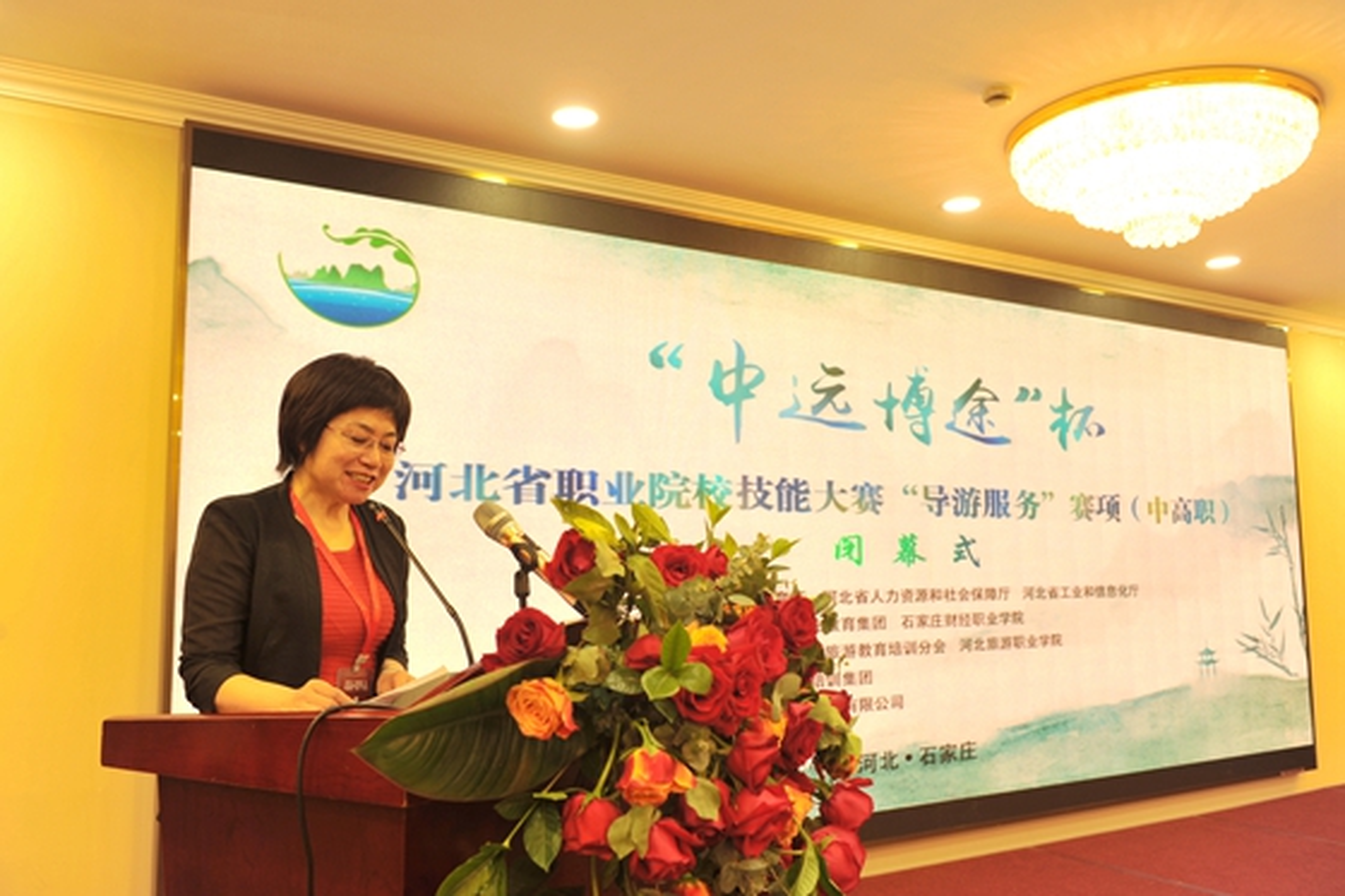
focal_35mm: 31
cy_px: 448
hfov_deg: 60.3
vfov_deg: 42.3
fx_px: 1158
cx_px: 672
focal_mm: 31
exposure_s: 1/30
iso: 250
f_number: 4.5
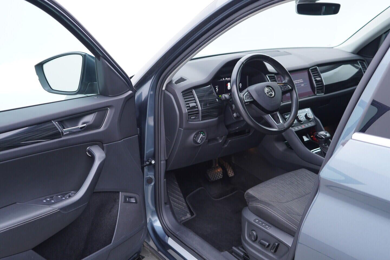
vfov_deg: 36.9
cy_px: 130
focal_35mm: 36
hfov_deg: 53.1
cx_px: 195
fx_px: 390
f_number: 2.8
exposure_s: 1/40
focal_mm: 24
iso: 160
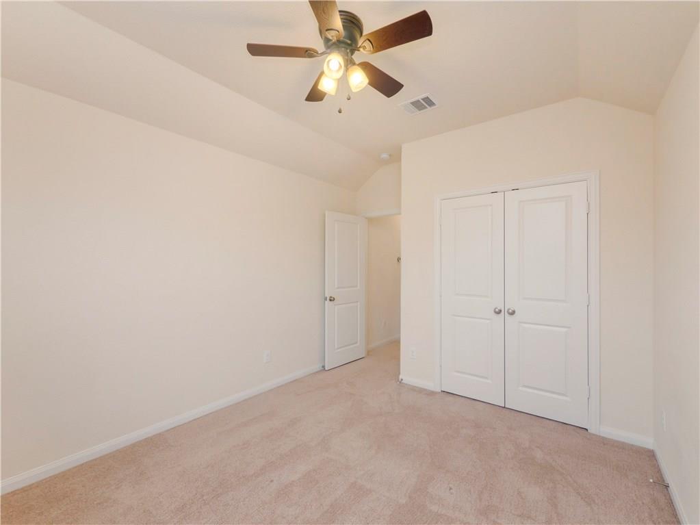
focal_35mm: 14
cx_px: 350
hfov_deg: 102.1
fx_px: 283
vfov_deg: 85.7
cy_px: 262
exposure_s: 1/6
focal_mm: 7
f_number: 4.5
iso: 500
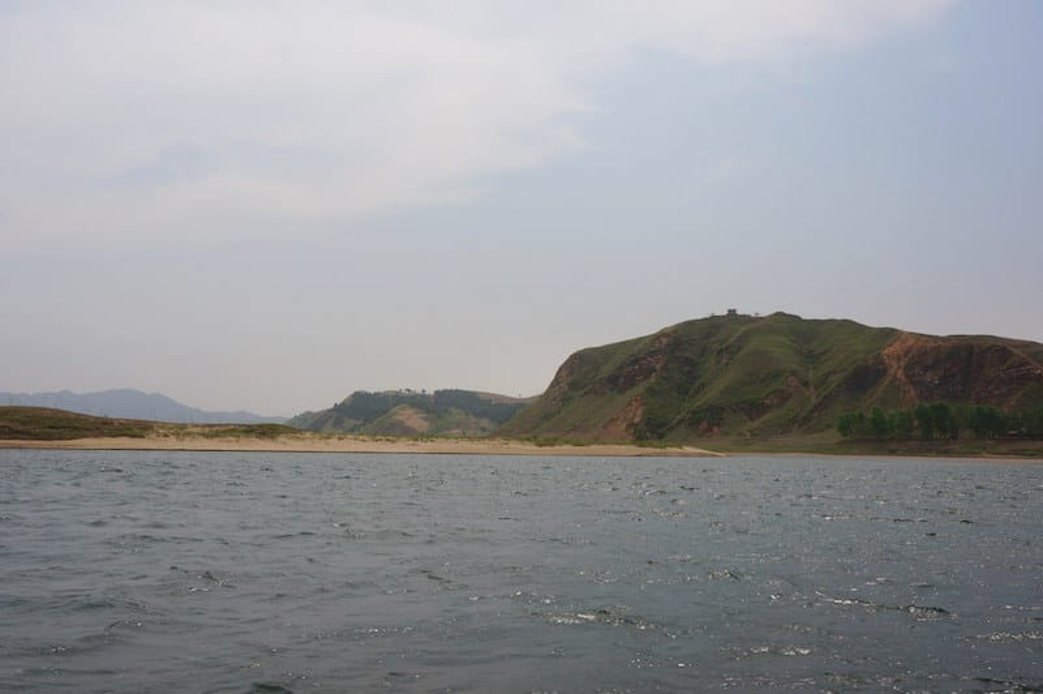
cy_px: 347
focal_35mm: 33
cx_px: 522
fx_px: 955
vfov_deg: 39.9
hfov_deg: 57.3
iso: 100
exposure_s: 1/200
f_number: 13
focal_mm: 22
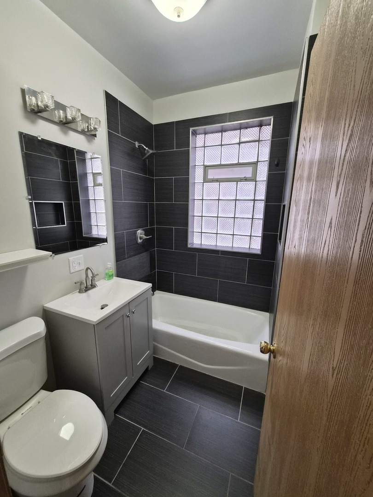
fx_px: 187
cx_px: 186
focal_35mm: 13
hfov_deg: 89.9
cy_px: 248
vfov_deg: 106.2
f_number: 2.2
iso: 200
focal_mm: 1.7
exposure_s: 1/60
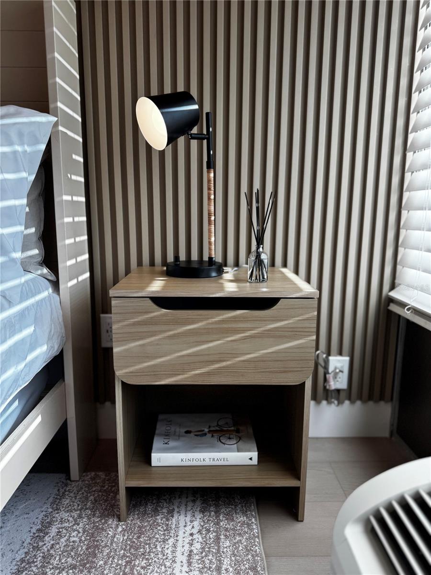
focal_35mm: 24
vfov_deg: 71.6
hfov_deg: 56.8
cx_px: 216
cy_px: 288
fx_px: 398
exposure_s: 1/174
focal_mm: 6.76
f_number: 1.78
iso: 64
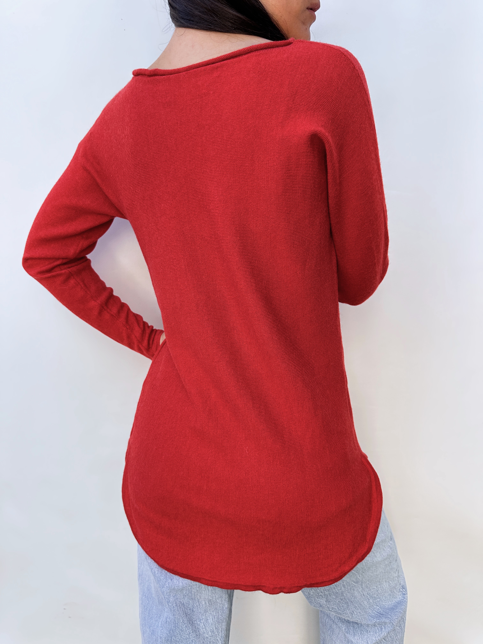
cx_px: 242
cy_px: 322
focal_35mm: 24
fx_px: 446
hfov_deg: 56.8
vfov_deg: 71.6
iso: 64
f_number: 1.78
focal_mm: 6.86
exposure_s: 1/205
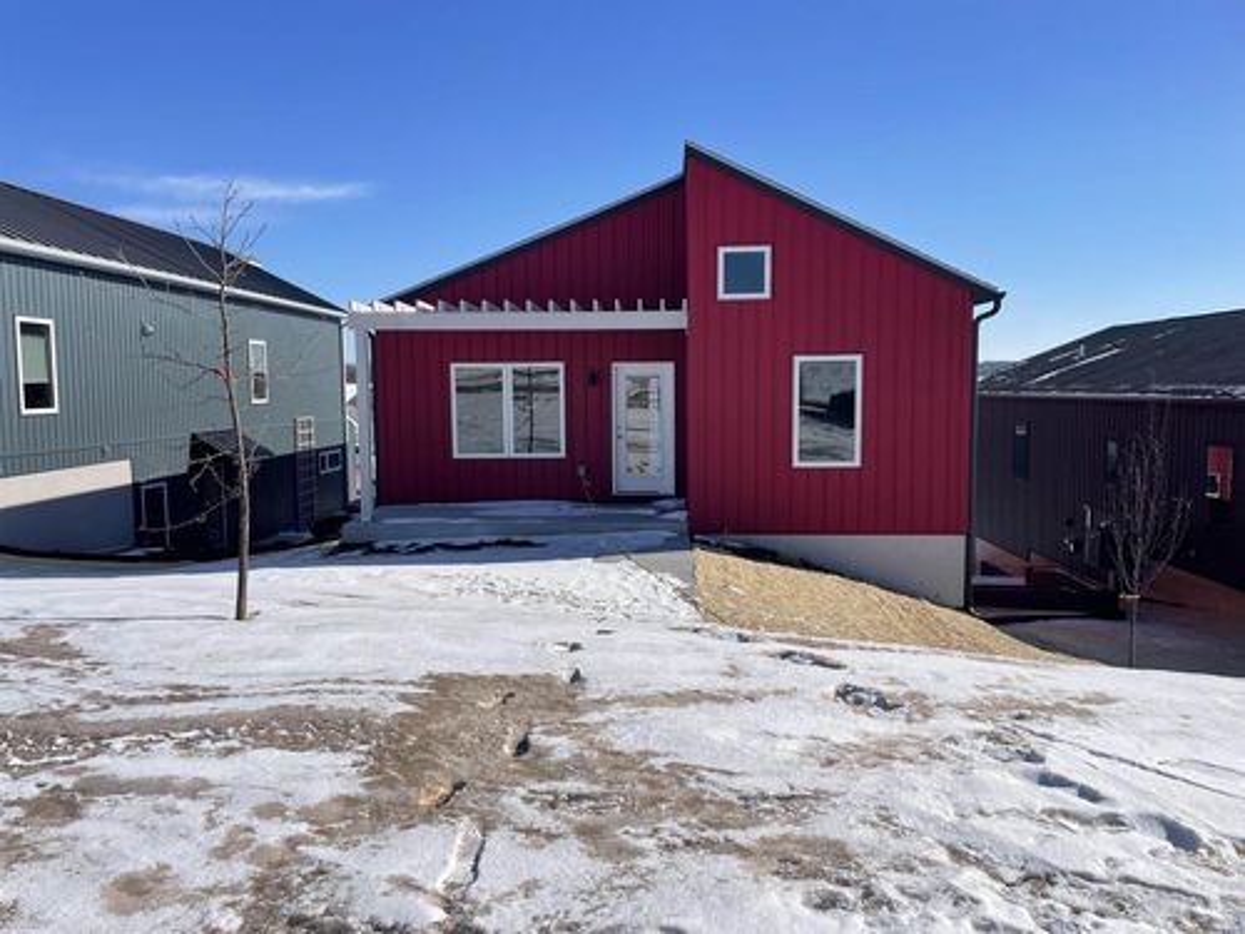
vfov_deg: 53.1
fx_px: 935
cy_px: 467
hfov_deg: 67.3
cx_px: 622
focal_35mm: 26
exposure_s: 1/6897
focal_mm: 4.2
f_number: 1.6
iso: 32
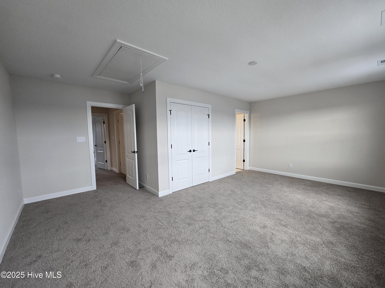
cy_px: 144
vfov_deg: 89.9
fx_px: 145
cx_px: 192
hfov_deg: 106.2
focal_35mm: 13
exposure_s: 1/60
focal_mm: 2.2
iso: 64
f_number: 2.2
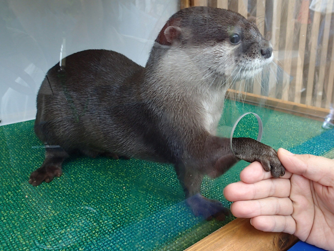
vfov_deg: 42.9
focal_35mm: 33
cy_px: 134
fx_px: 318
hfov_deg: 54.9
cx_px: 204
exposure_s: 1/60
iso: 100
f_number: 2.8
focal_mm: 4.5
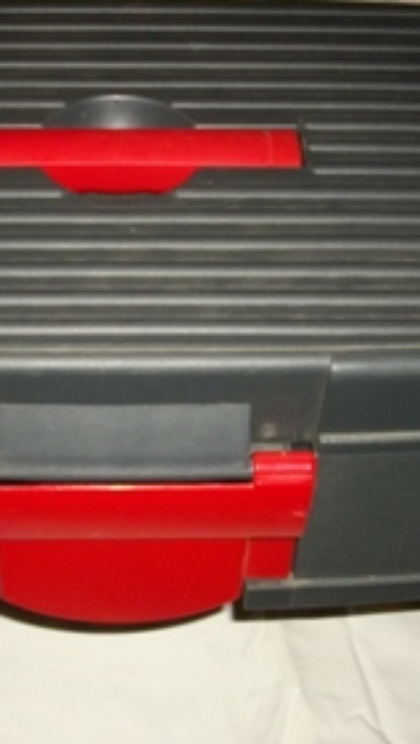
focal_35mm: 64
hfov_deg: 18.8
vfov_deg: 32.8
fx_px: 1265
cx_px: 132
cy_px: 404
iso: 200
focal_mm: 6.2
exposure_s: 1/50
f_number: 2.8
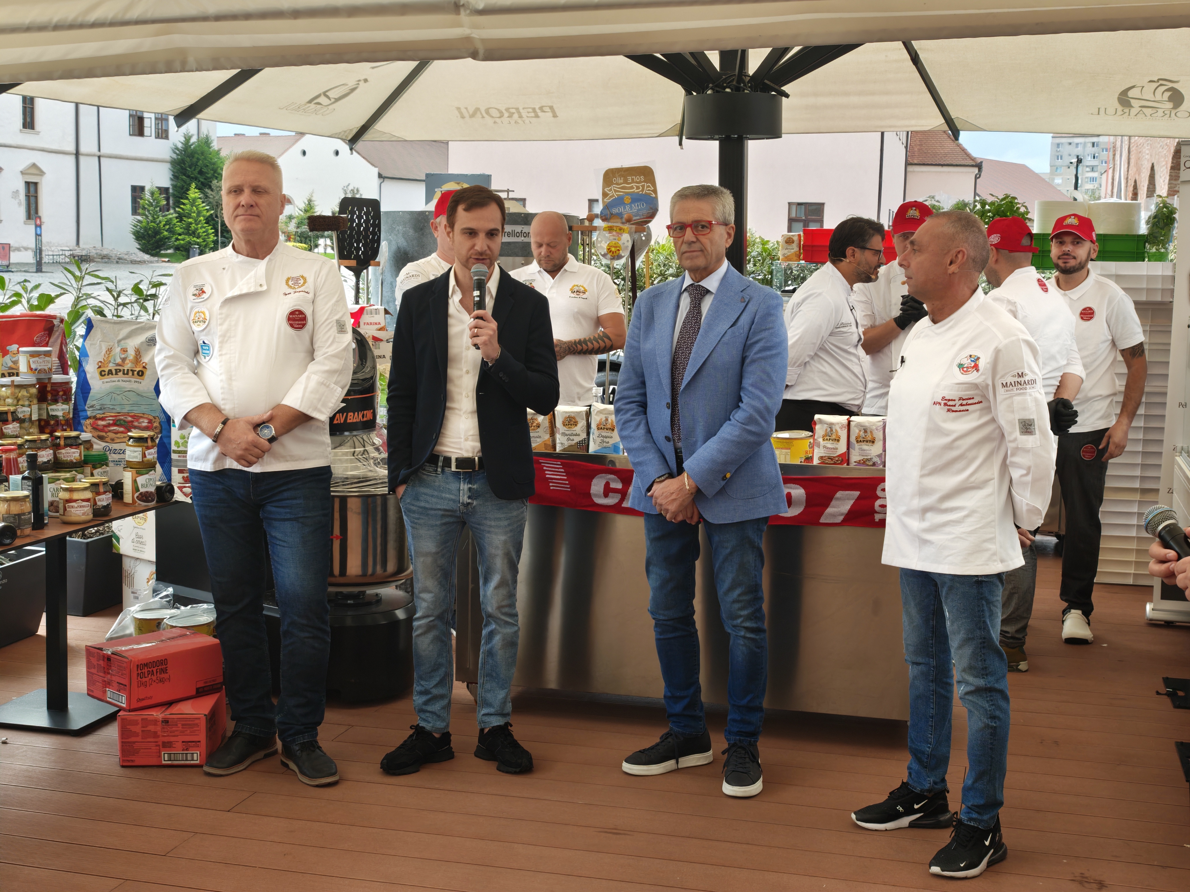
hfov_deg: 41.2
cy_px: 446
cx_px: 595
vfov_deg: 31.5
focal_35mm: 46
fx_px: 1581
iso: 50
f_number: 2.8
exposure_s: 1/177
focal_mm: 8.72
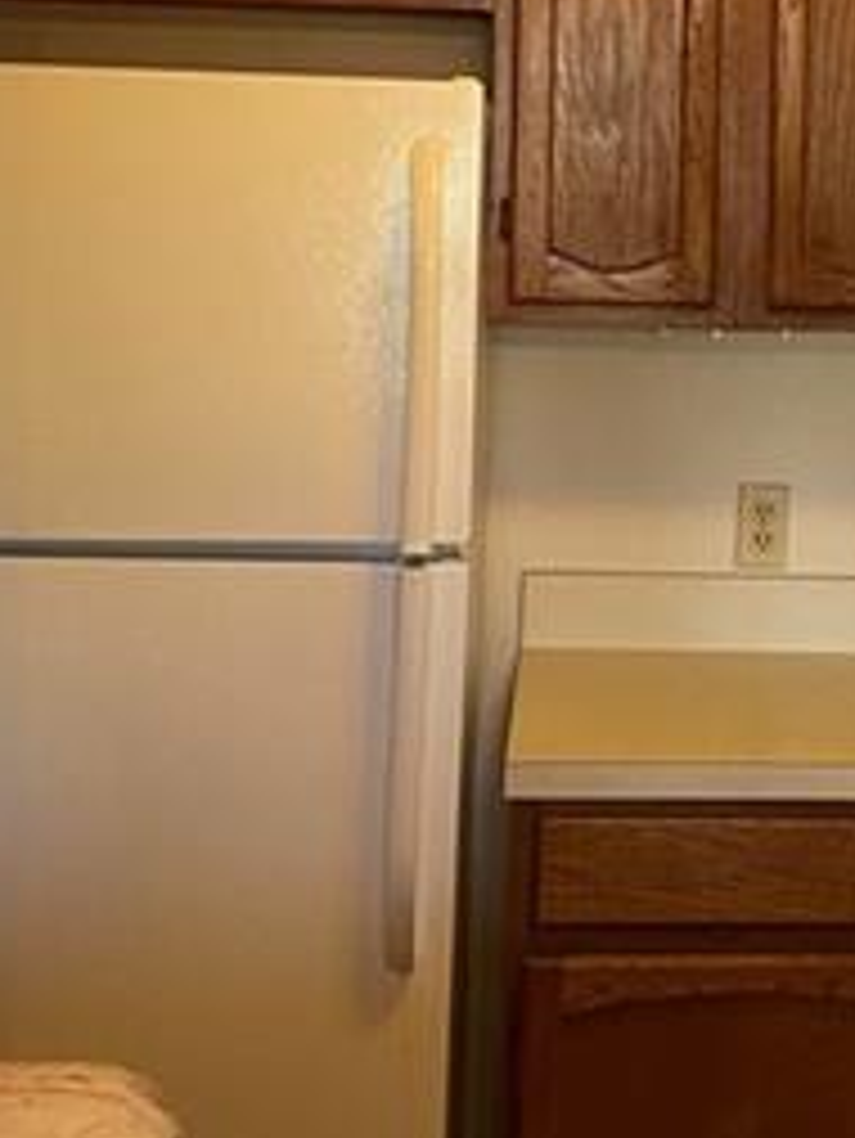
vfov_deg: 24.5
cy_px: 306
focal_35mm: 79
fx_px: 2599
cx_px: 882
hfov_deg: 18.1
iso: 160
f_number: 1.8
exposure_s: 1/60
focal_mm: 4.25
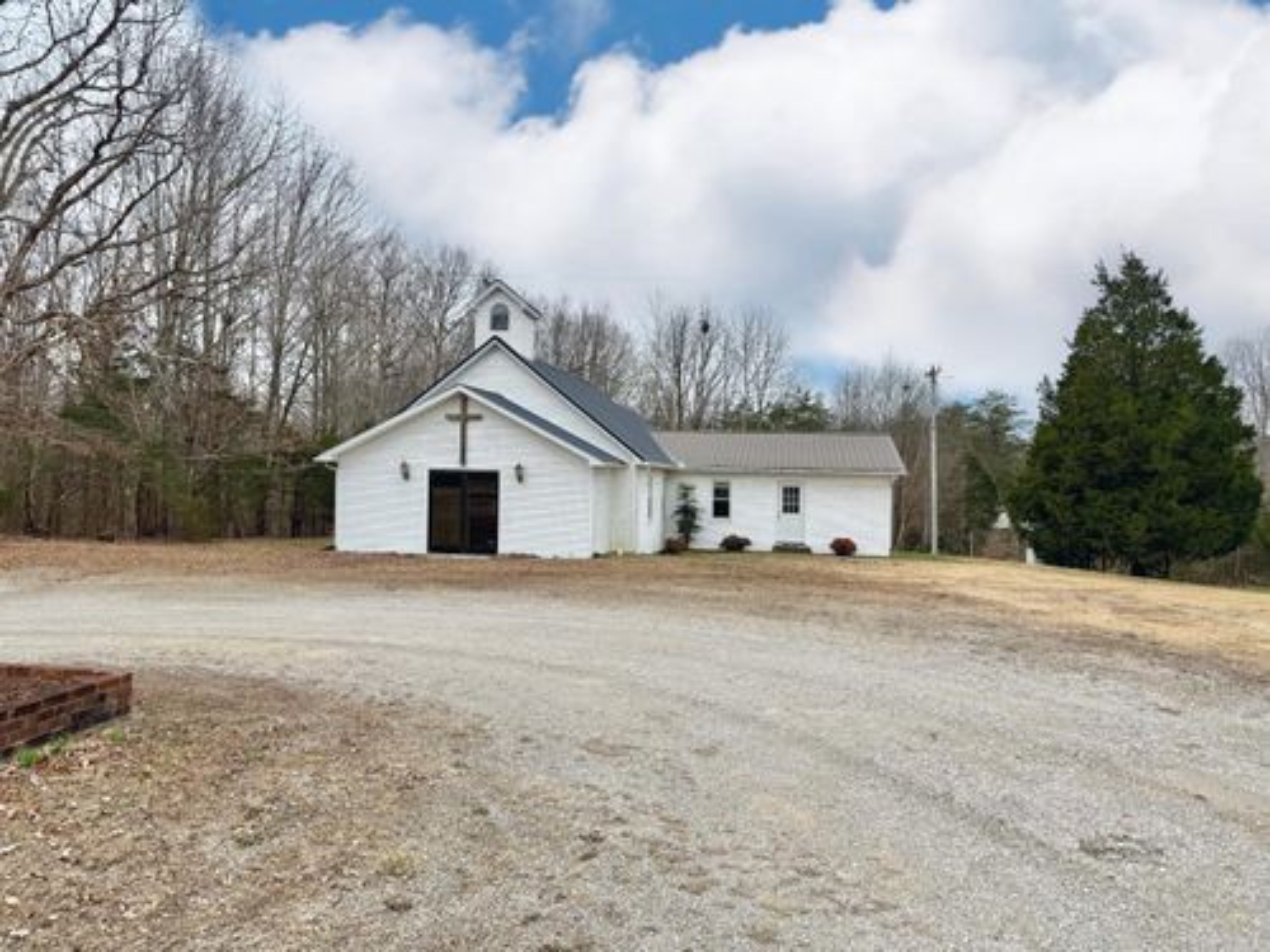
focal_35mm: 24
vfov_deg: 56.8
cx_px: 635
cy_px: 476
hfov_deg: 71.6
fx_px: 881
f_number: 1.78
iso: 80
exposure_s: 1/2000
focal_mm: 6.76
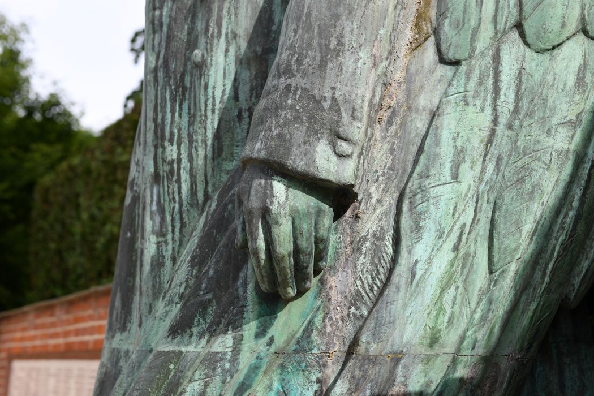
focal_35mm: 50
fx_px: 825
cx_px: 297
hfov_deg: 39.6
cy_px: 198
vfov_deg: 27.0
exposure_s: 1/320
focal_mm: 50
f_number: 5
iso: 64
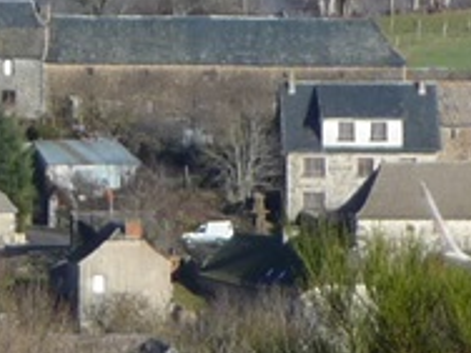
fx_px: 14627
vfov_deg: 1.4
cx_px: -75
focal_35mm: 1075
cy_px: 88
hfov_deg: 1.8
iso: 100
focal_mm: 27.1
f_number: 4.8
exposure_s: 1/500
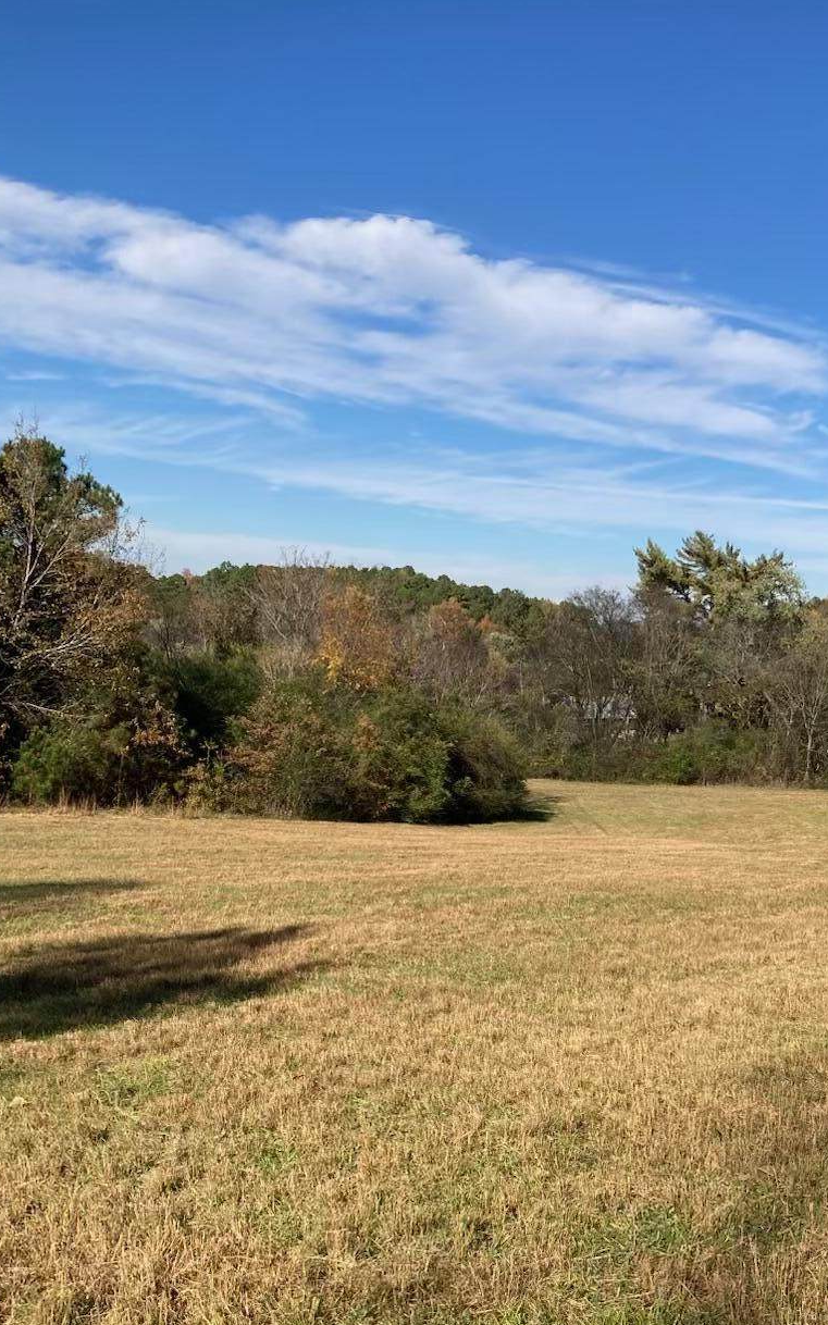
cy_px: 780
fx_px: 1408
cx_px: 536
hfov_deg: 32.5
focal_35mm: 39
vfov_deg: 50.1
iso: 25
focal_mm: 3.99
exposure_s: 1/2315
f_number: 1.8
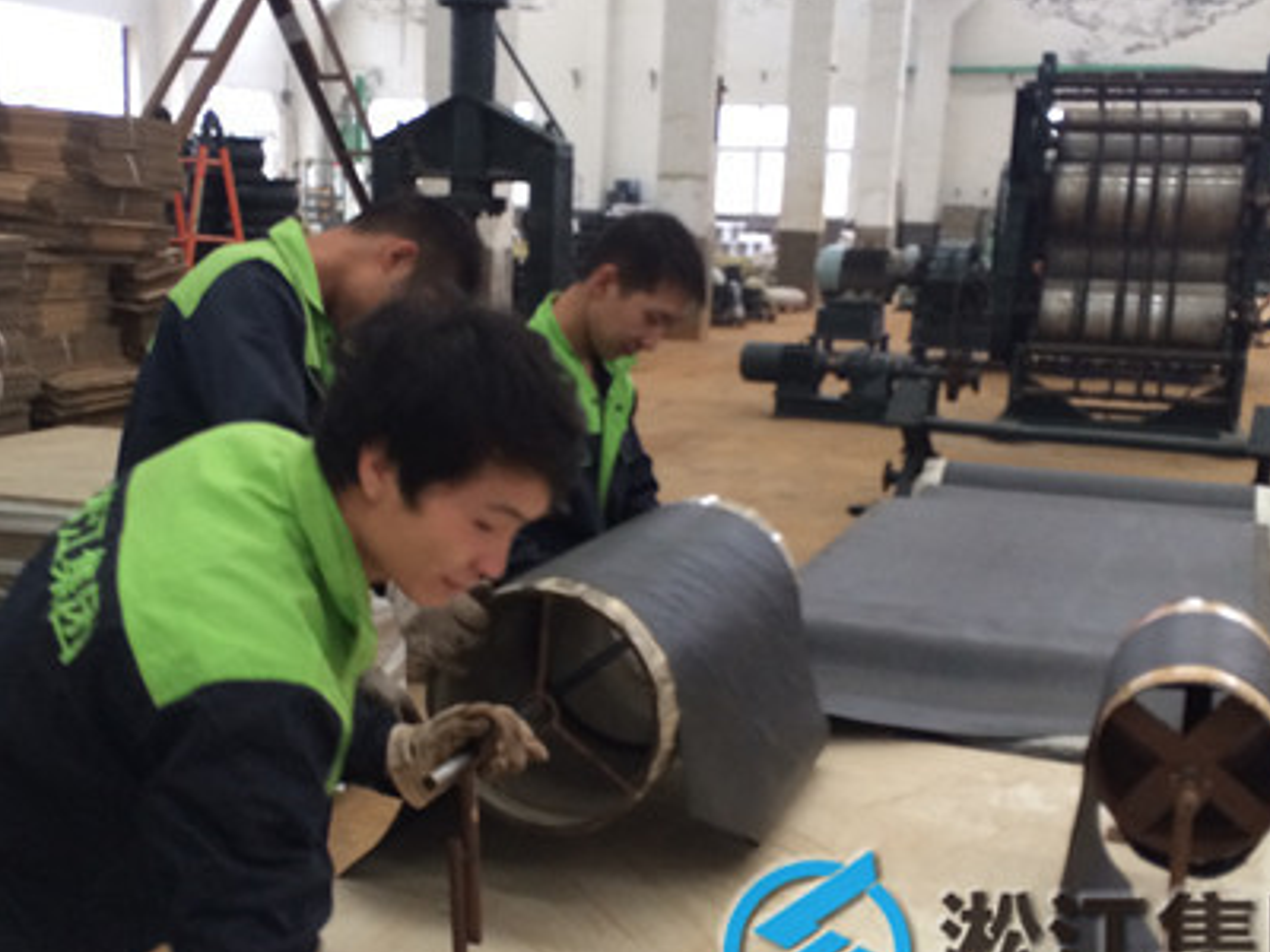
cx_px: 568
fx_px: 1651
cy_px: 546
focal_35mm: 45
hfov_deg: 42.0
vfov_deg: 32.1
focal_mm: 4.12
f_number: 2.2
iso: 160
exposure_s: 1/30
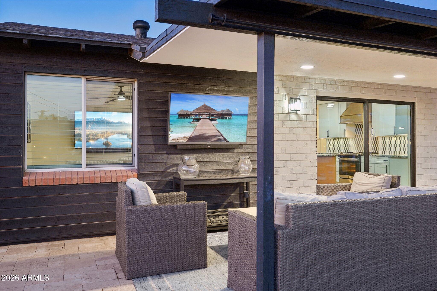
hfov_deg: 63.7
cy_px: 146
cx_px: 218
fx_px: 352
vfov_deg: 45.0
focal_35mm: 29
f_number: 8
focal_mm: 29
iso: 400
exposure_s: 1/5
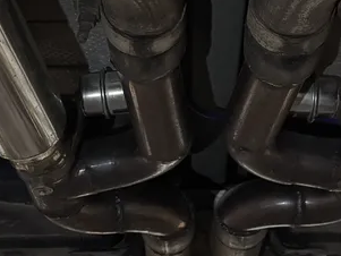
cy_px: 69
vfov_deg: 28.2
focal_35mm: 51
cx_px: 224
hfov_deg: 37.1
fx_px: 503
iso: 1600
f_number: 1.78
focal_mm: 6.76
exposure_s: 1/30
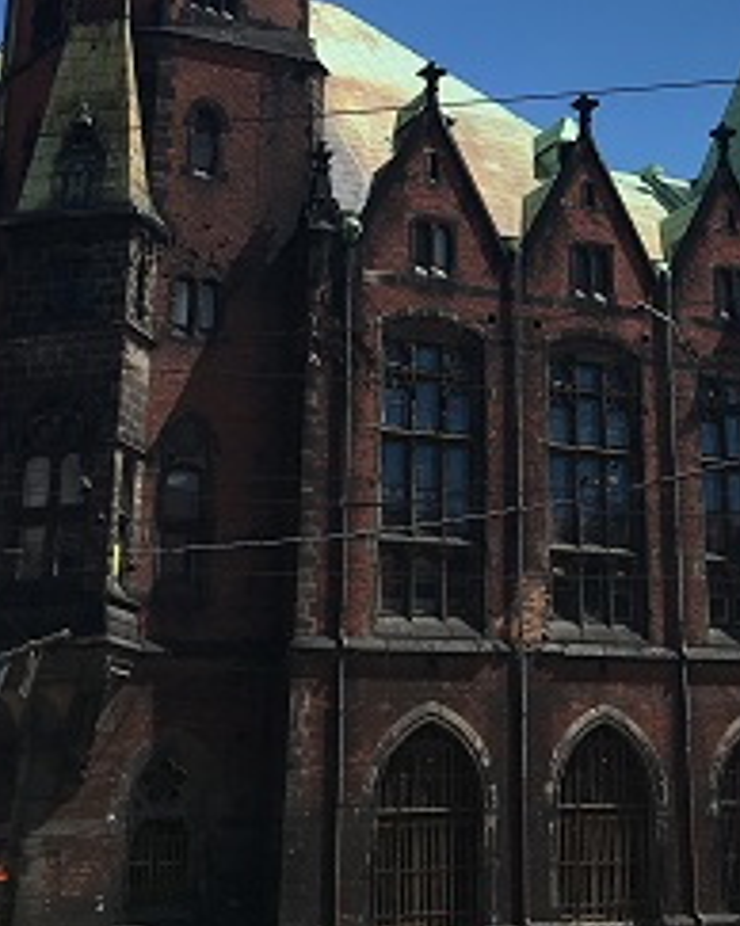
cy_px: 152
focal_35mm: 70
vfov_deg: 26.5
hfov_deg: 21.1
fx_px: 1919
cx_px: 725
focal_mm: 4.15
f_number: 2.2
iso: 25
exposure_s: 1/2959
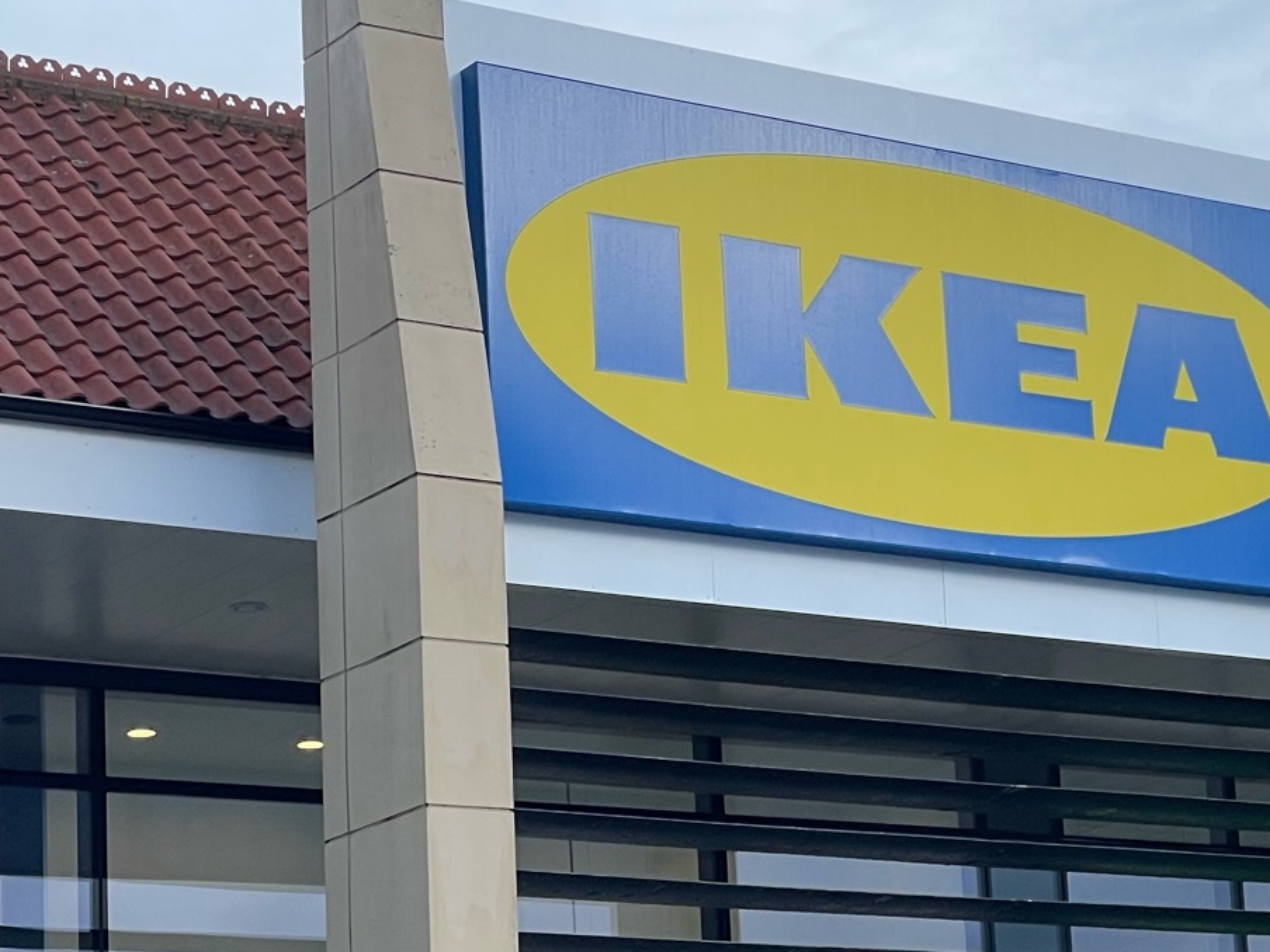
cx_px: 1165
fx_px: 4256
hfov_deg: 16.7
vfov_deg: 12.7
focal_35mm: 116
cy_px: 661
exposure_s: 1/421
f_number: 2
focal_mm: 6
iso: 25
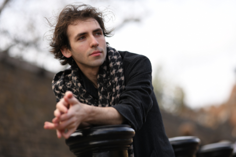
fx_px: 689
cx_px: 118
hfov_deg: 19.4
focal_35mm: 105
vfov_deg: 13.1
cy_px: 78
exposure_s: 1/800
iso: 100
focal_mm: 105
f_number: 2
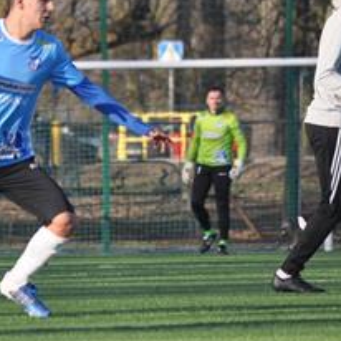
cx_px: -23
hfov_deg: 2.5
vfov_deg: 2.5
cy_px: 109
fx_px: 7868
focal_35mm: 706
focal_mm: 190
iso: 560
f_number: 5.6
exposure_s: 1/1000
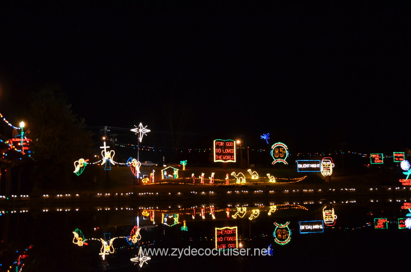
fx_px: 410
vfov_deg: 36.7
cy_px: 136
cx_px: 206
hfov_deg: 53.2
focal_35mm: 36
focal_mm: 24
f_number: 3.8
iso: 1600
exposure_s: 1/15
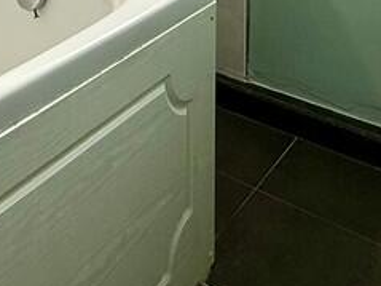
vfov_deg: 18.8
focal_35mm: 60
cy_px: -230
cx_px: 78
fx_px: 660
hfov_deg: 31.4
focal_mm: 2.22
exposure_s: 1/100
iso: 64
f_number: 2.2
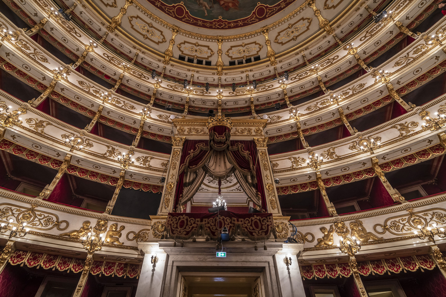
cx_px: 223
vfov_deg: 73.8
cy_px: 148
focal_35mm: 16
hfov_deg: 96.7
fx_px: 198
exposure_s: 1/30
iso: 1600
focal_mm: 16
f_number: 4
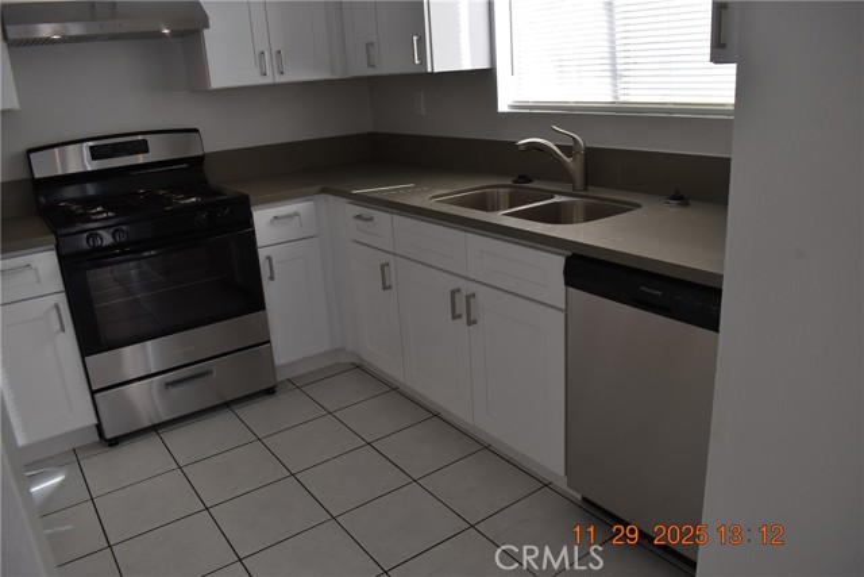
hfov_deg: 67.4
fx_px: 648
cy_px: 288
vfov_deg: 48.0
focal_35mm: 27
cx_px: 432
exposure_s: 1/250
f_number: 5.6
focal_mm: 18
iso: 250
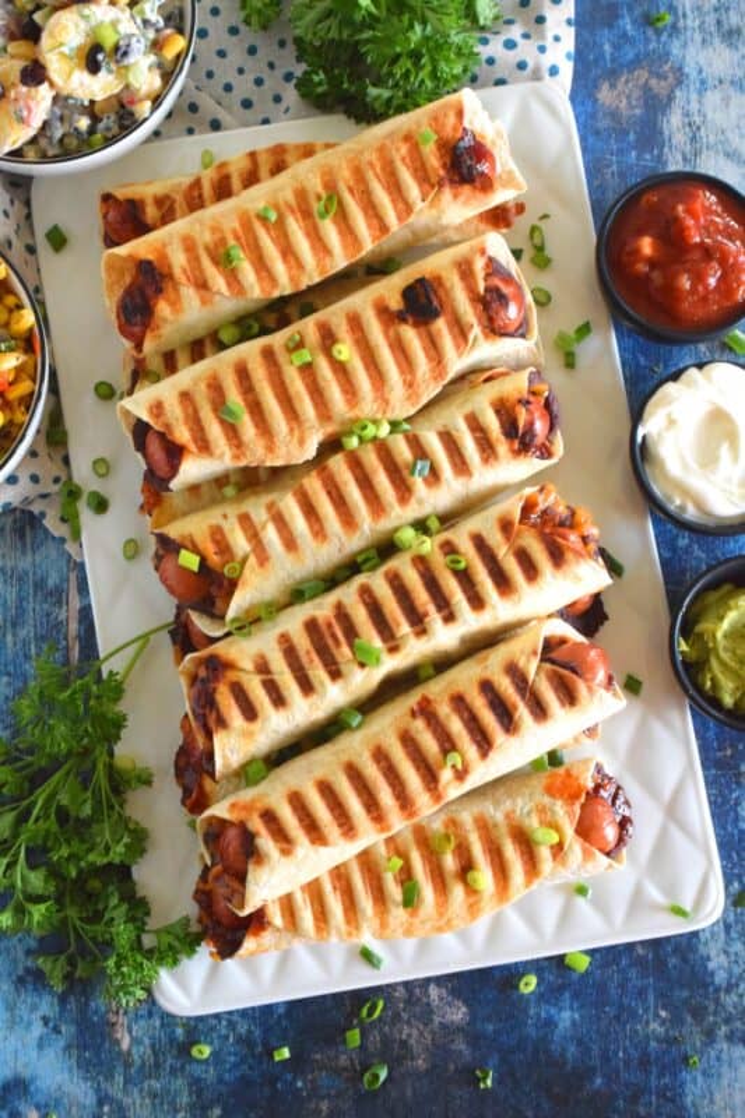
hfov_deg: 22.6
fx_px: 1863
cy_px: 559
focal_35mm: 60
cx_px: 372
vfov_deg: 33.4
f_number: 11
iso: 4500
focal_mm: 40
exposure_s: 1/60
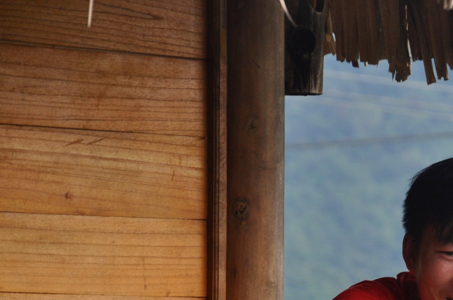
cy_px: 293
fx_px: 4450
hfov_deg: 5.8
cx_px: 469
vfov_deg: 3.9
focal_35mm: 354
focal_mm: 105
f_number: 5.6
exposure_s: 1/250
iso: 320
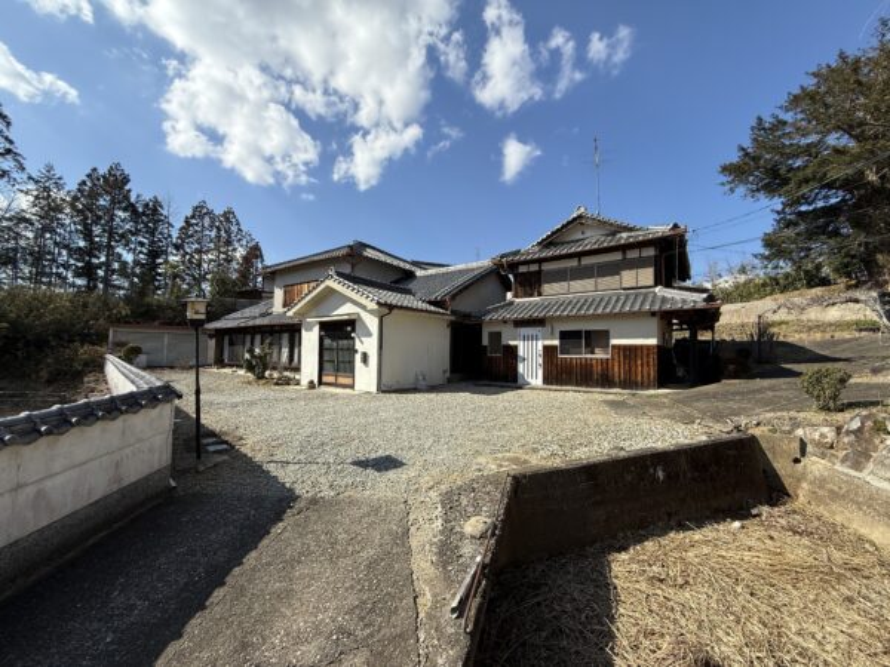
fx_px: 360
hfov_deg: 102.1
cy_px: 334
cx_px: 445
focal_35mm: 14
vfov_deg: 85.7
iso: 50
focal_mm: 2.22
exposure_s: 1/1901
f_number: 2.2
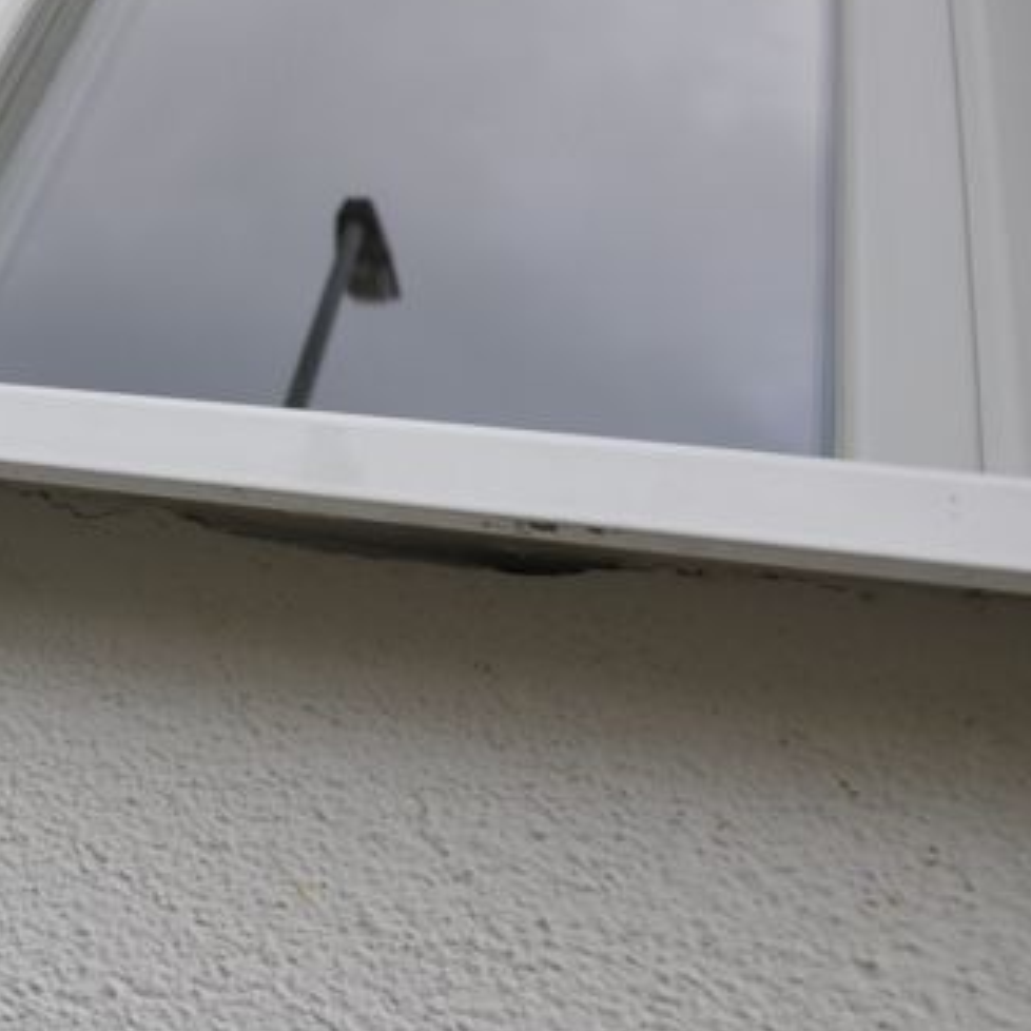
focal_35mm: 45
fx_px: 1516
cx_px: 44
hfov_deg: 34.7
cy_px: 476
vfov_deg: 37.5
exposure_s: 1/160
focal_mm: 18
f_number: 8
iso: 200
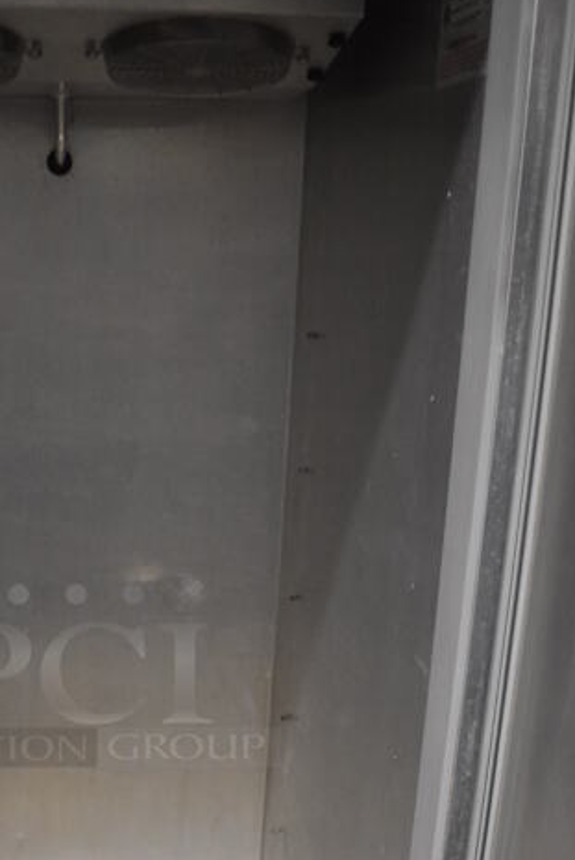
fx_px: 1267
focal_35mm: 53
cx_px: 76
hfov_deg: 24.9
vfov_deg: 36.4
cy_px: 670
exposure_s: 1/125
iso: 2500
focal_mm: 18
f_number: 3.5
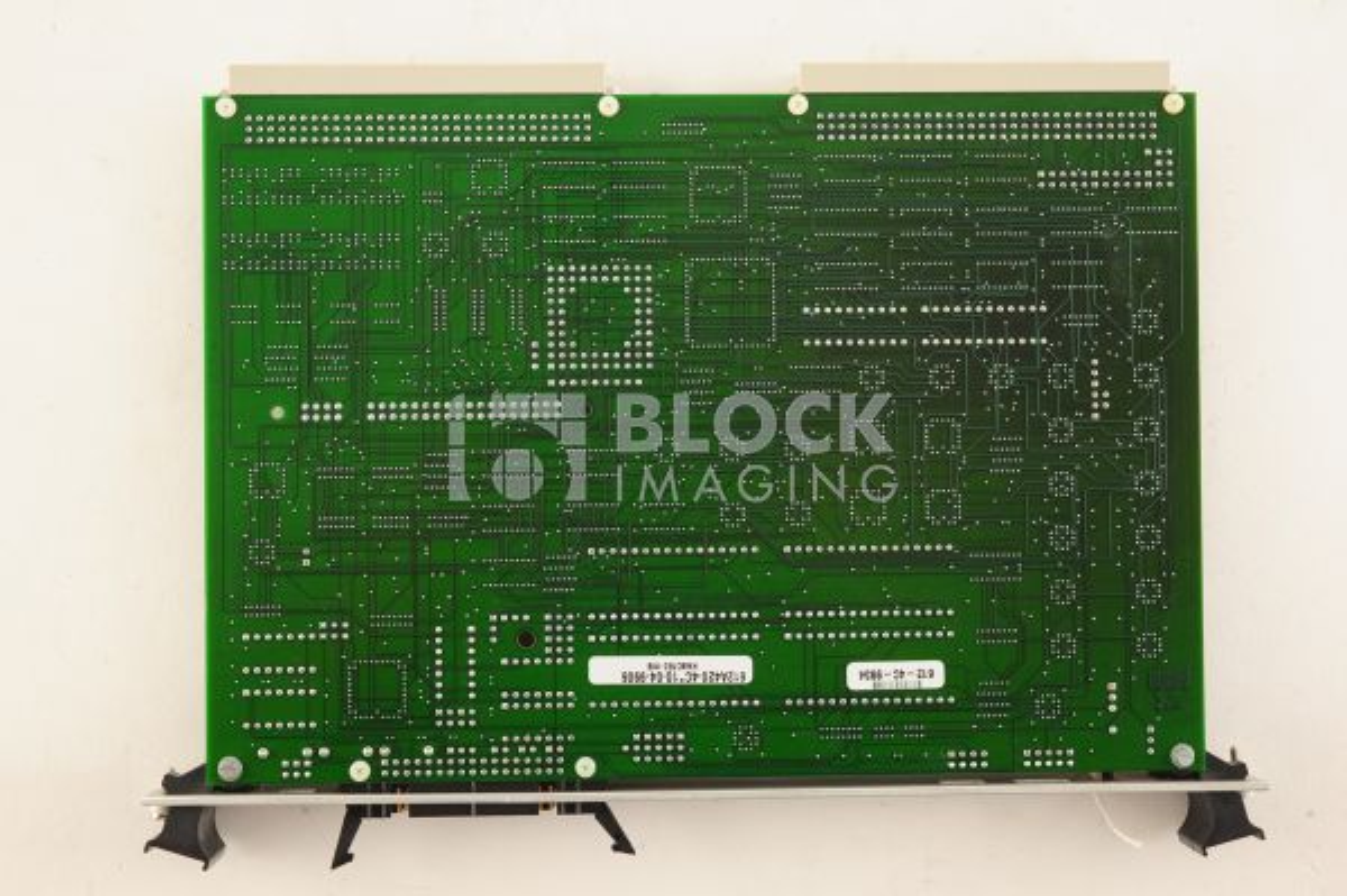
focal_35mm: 50
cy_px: 448
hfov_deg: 39.6
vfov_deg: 26.9
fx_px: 1869
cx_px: 674
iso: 1600
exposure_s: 1/160
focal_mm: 50
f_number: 11
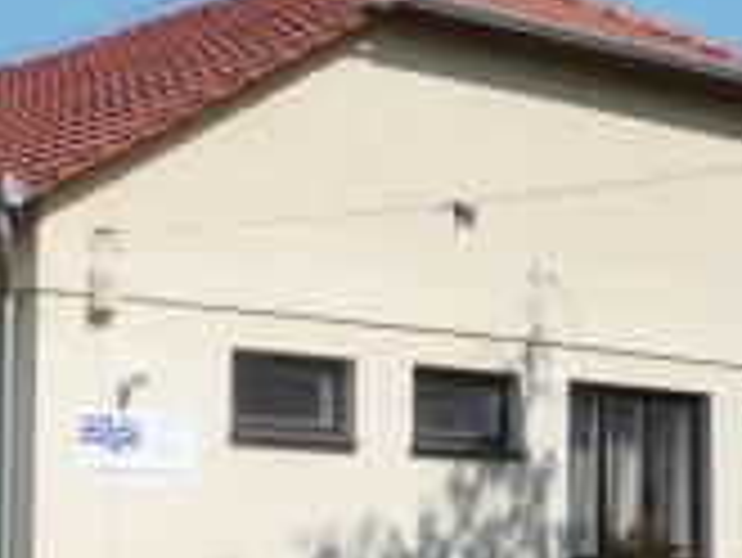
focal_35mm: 95
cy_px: 432
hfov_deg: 20.2
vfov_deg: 15.5
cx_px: 58
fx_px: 2038
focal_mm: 5.8
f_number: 8
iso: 100
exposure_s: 1/320
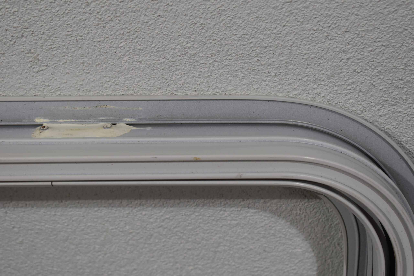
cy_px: 138
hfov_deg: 26.0
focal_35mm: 78
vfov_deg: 17.5
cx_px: 207
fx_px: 897
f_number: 5.6
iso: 280
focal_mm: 52
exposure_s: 1/125
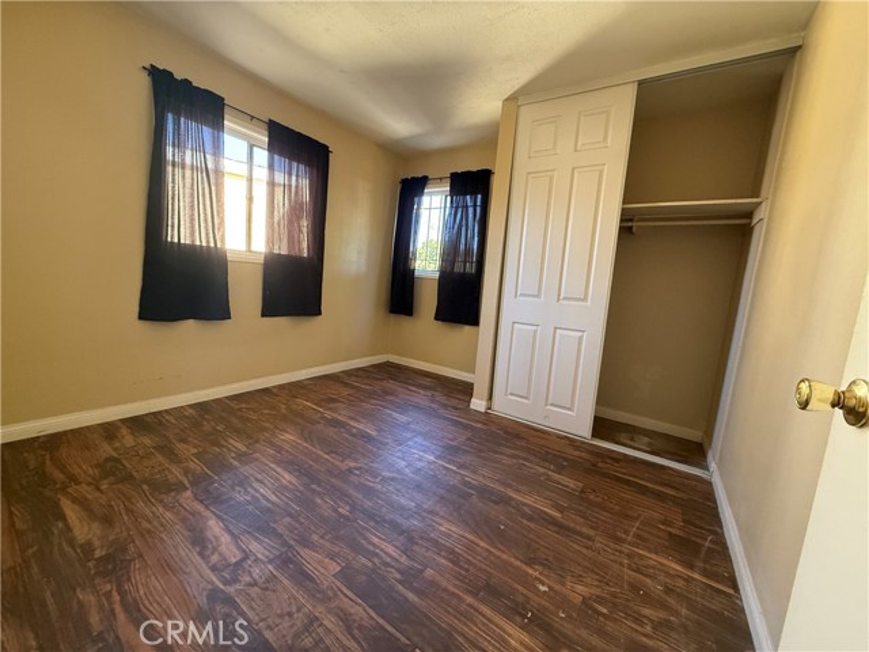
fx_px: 351
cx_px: 434
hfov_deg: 102.1
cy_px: 326
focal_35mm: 14
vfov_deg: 85.7
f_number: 2.2
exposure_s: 1/99
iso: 320
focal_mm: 2.22
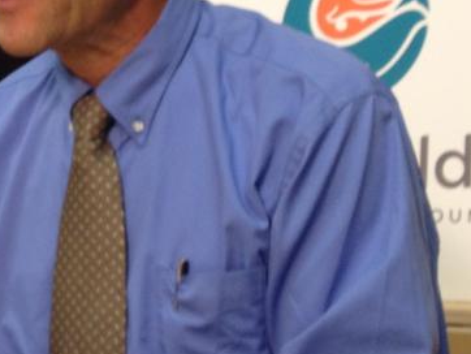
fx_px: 1579
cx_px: -26
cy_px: 168
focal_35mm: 116
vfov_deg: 12.8
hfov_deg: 16.5
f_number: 2.4
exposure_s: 1/20
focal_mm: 4.28
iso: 80
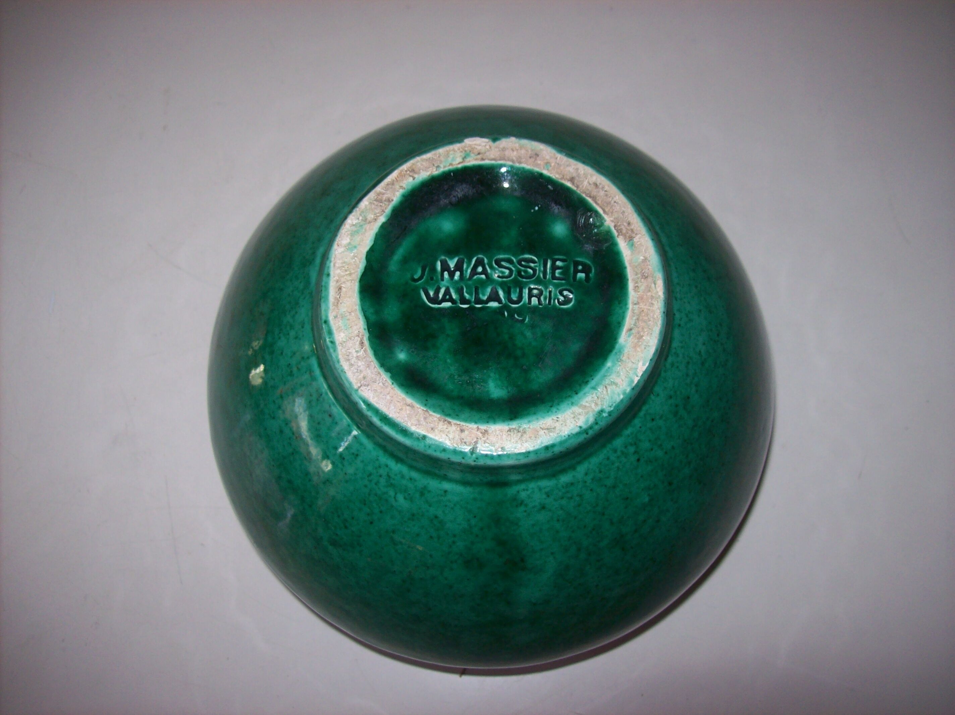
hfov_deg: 51.4
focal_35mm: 36
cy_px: 358
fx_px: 993
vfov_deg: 39.6
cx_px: 478
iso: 80
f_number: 2.7
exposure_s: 1/64
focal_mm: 6
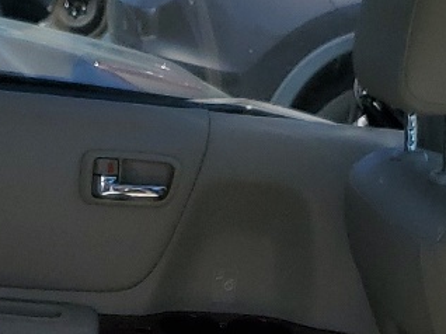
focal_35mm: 131
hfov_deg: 14.9
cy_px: 581
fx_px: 1687
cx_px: 69
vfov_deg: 10.7
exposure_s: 1/2000
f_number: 1.5
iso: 50
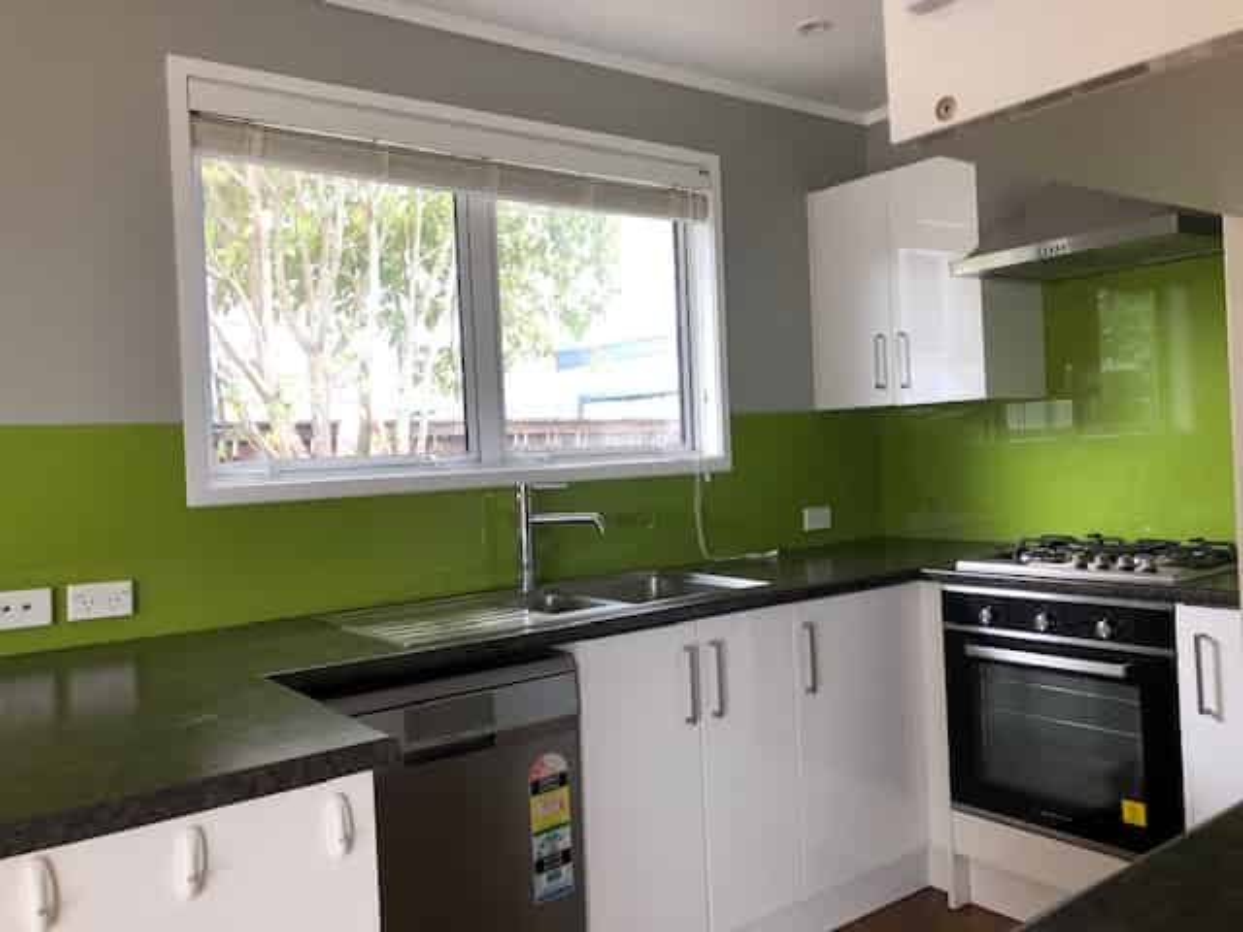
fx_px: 1005
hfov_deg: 63.4
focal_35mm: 28
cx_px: 622
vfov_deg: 49.7
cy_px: 466
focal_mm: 3.99
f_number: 1.8
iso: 20
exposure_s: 1/40
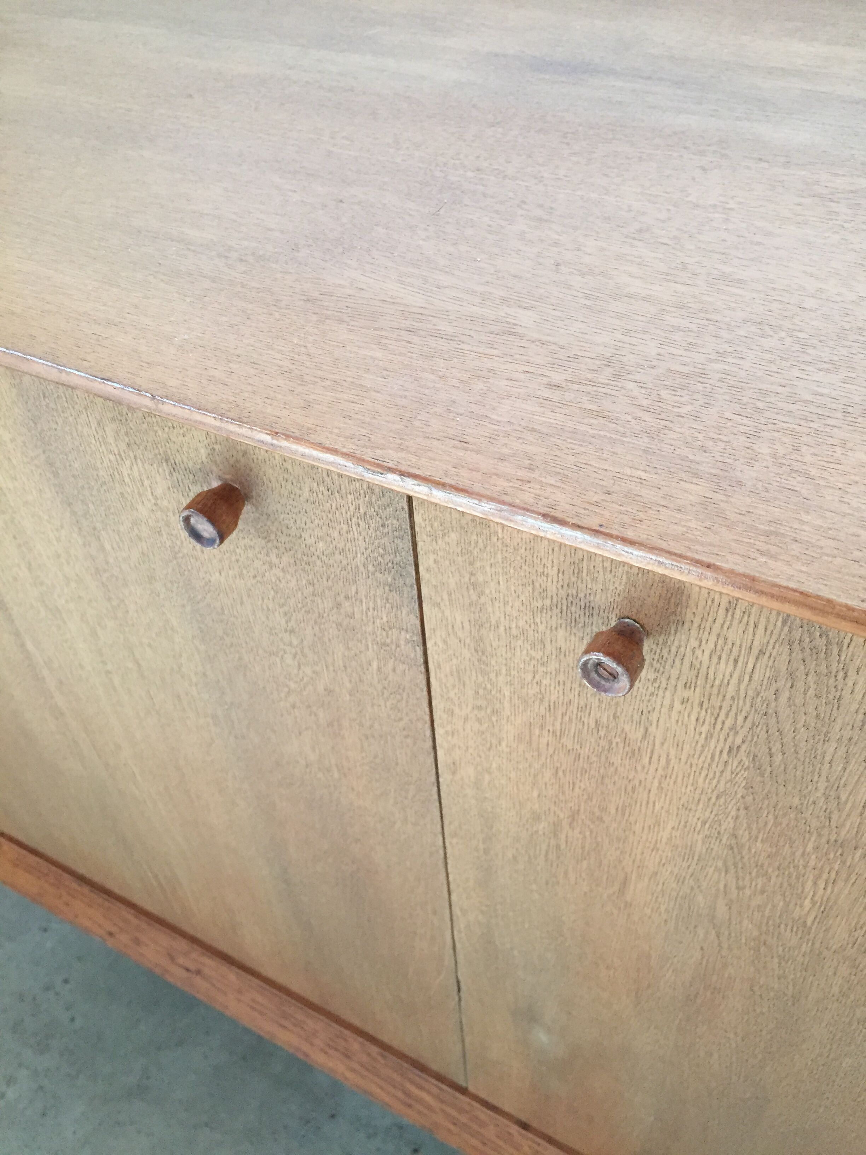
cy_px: 578
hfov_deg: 48.2
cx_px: 433
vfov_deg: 61.7
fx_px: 967
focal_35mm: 29
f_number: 2.2
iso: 200
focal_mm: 4.15
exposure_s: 1/33
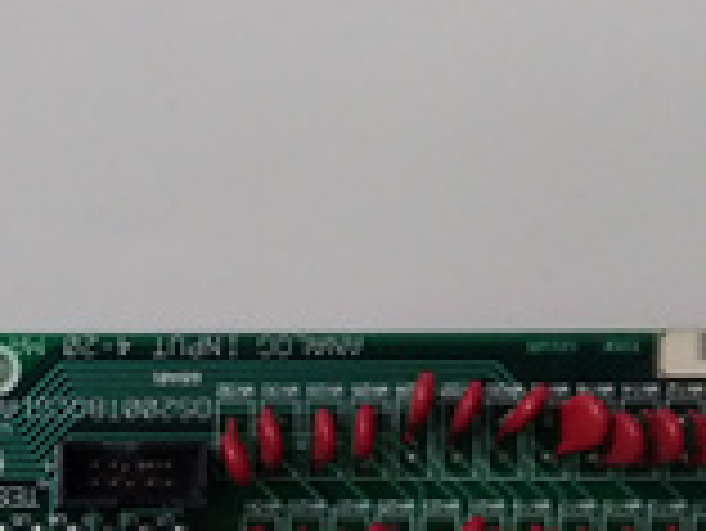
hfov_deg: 21.9
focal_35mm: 86
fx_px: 1755
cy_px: 538
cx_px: 0
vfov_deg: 16.8
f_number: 2
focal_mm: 3.79
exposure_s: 1/33
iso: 472
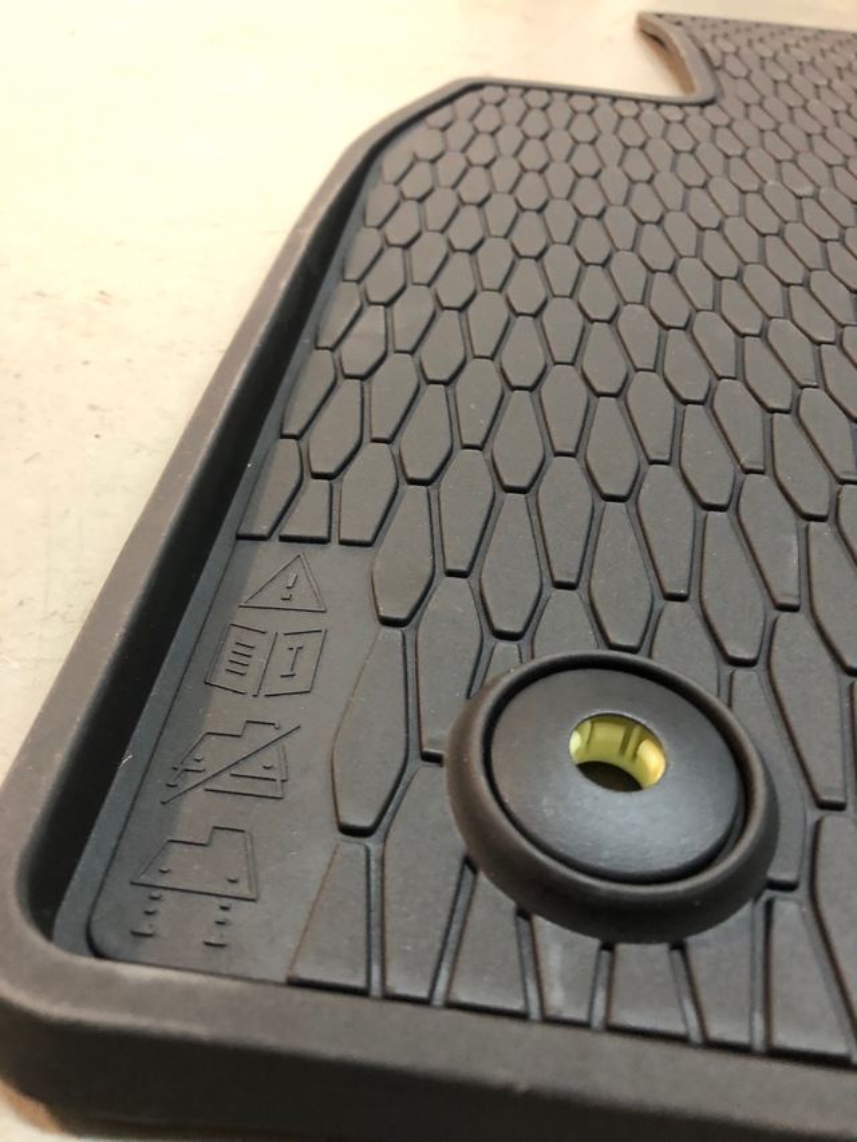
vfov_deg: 63.4
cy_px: 571
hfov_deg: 49.8
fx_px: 924
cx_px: 428
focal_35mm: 28
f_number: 1.8
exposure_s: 1/5
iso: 100
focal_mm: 3.99
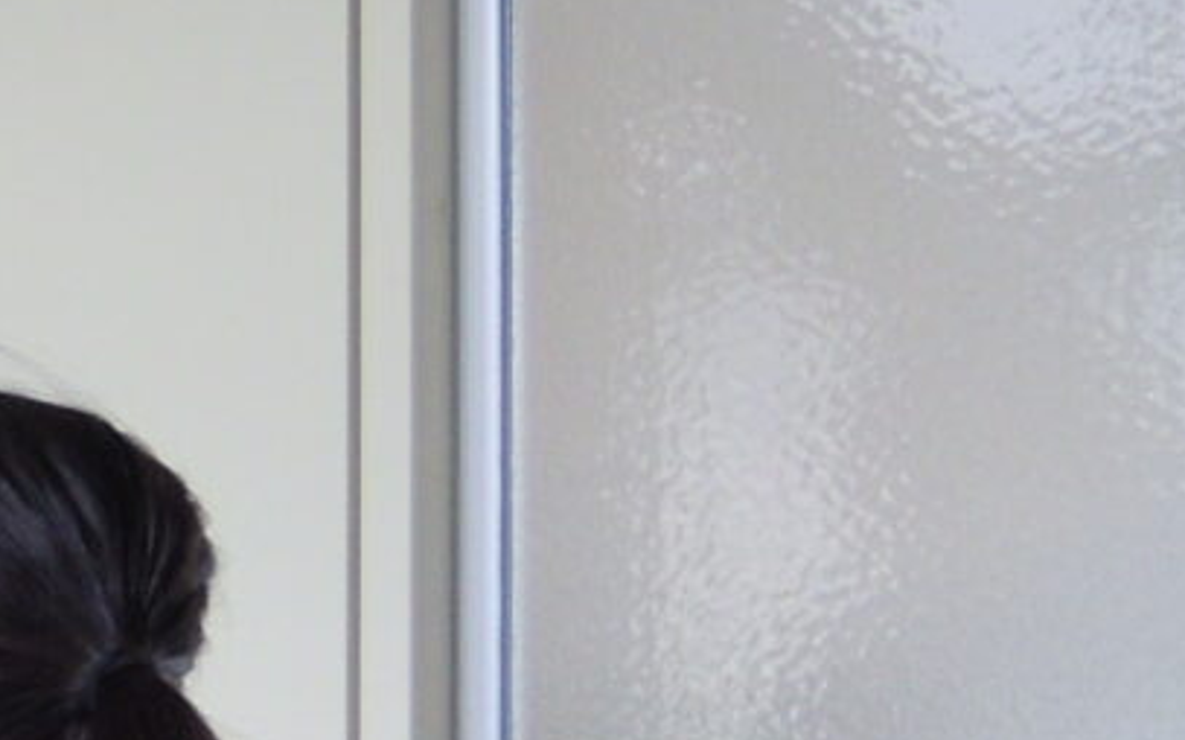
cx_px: -1223
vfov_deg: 9.3
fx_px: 4519
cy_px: 781
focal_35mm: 140
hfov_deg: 12.9
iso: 100
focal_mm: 5
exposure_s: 1/40
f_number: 2.7
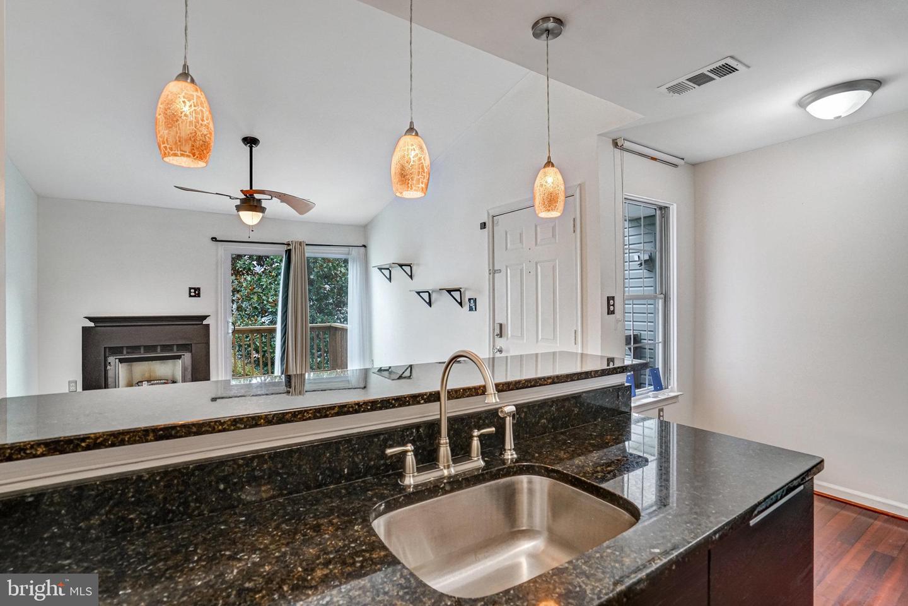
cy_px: 303
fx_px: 404
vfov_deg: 73.7
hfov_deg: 96.7
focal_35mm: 16
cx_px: 454
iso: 1250
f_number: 8
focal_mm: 16
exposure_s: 1/40
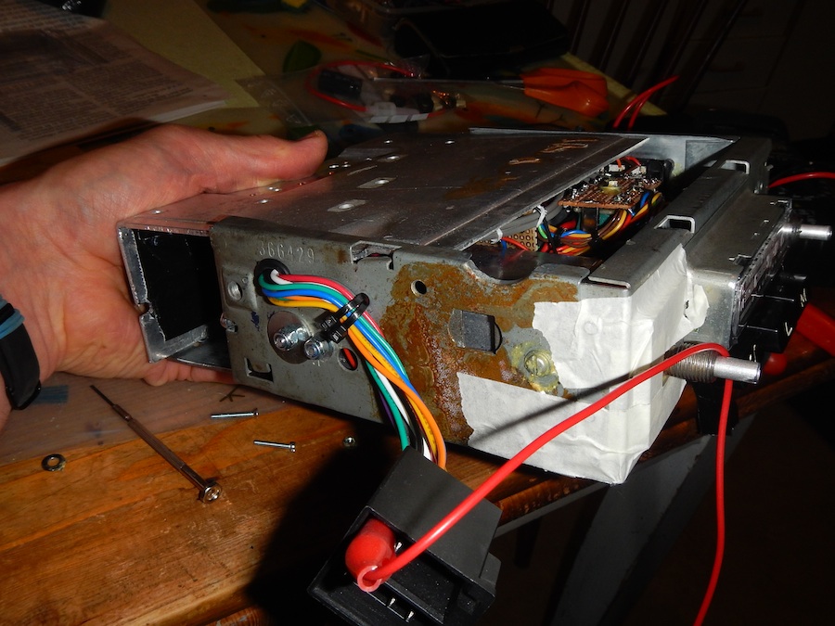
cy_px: 313
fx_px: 796
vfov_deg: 42.9
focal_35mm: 33
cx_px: 418
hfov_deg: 55.4
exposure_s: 1/30
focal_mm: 5.9
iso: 200
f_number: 7.9
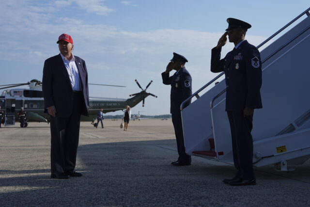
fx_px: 534
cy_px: 104
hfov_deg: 32.4
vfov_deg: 21.9
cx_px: 155
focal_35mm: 62
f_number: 5.6
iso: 200
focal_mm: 62
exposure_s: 1/1600
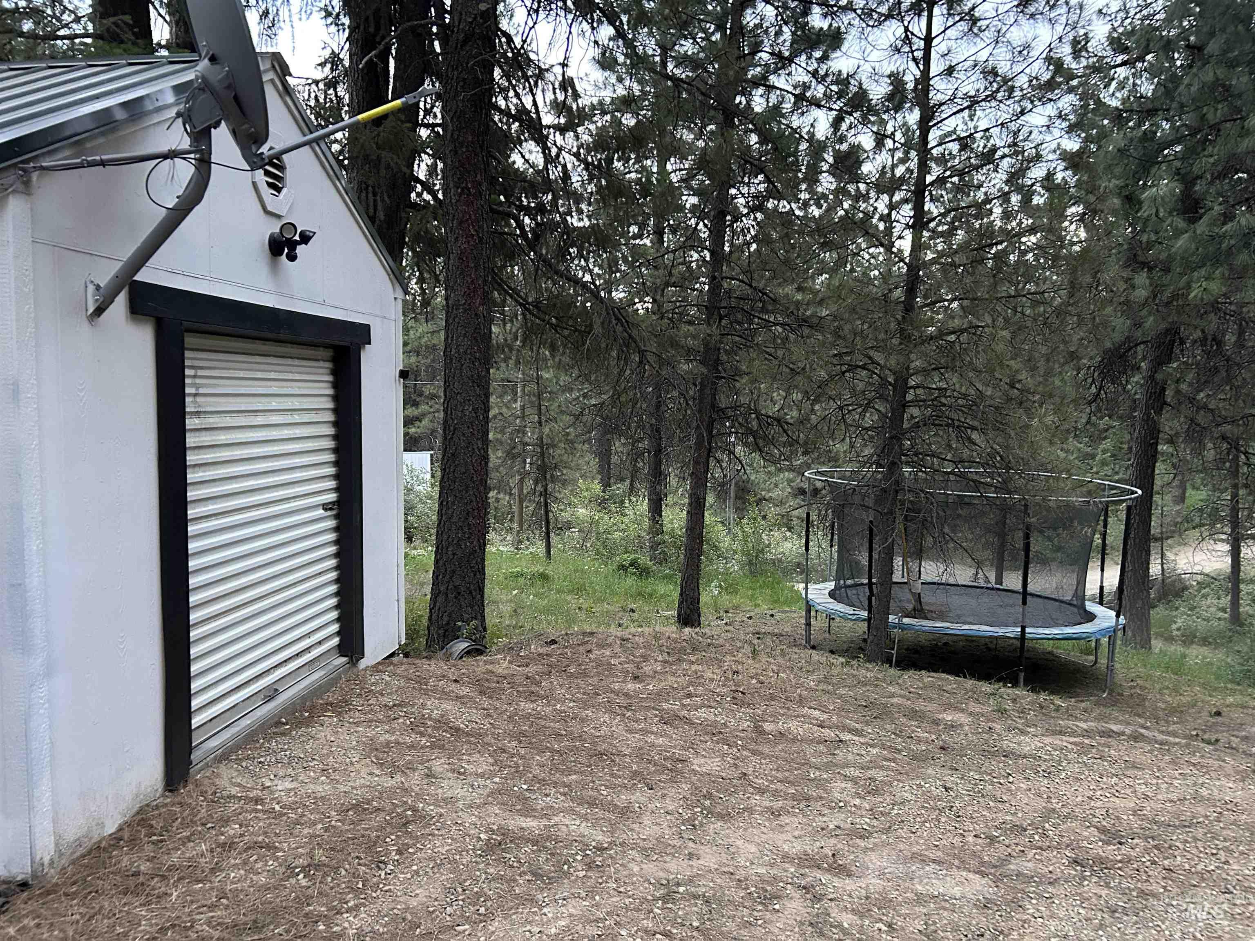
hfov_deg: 67.3
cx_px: 628
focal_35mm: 26
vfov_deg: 53.1
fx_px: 943
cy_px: 470
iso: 500
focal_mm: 5.7
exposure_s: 1/55
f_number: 1.5
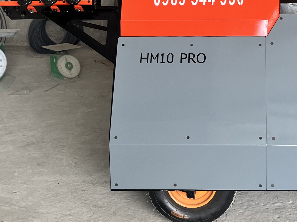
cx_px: 230
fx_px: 635
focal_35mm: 74
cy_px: 30
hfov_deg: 25.9
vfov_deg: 19.6
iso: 40
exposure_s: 1/122
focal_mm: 5.1
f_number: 1.6
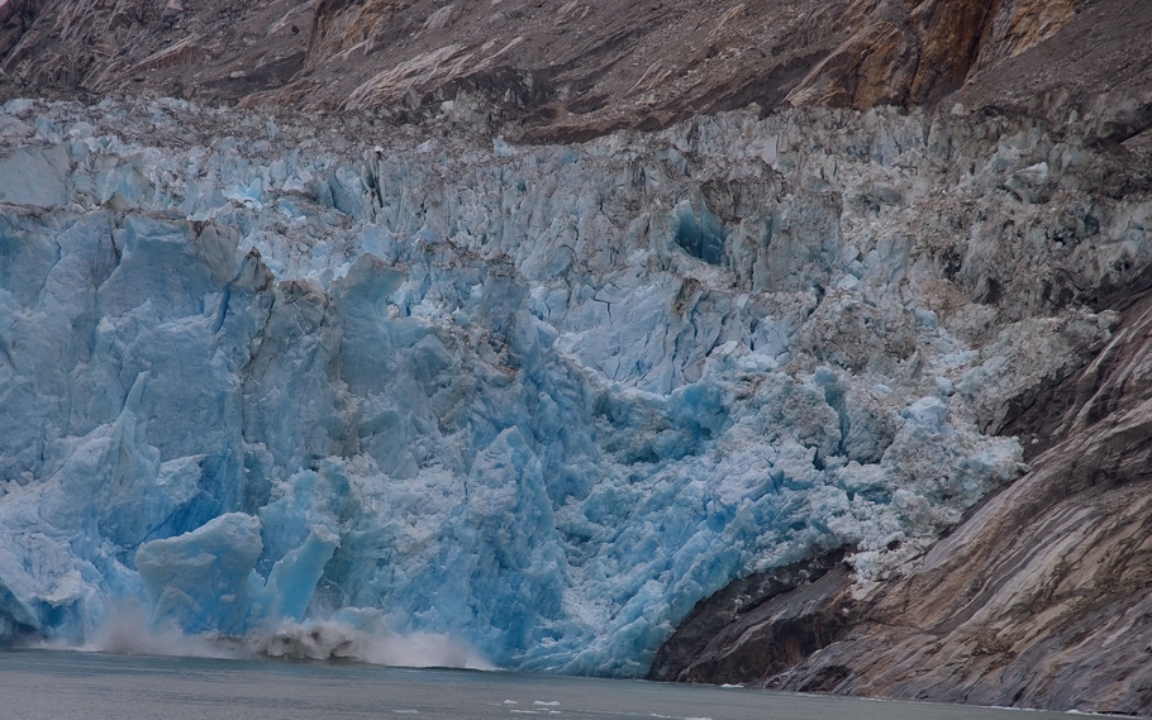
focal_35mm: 172
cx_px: 480
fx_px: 5401
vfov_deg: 7.6
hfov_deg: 12.2
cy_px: 452
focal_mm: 120
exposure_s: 1/250
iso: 100
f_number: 5
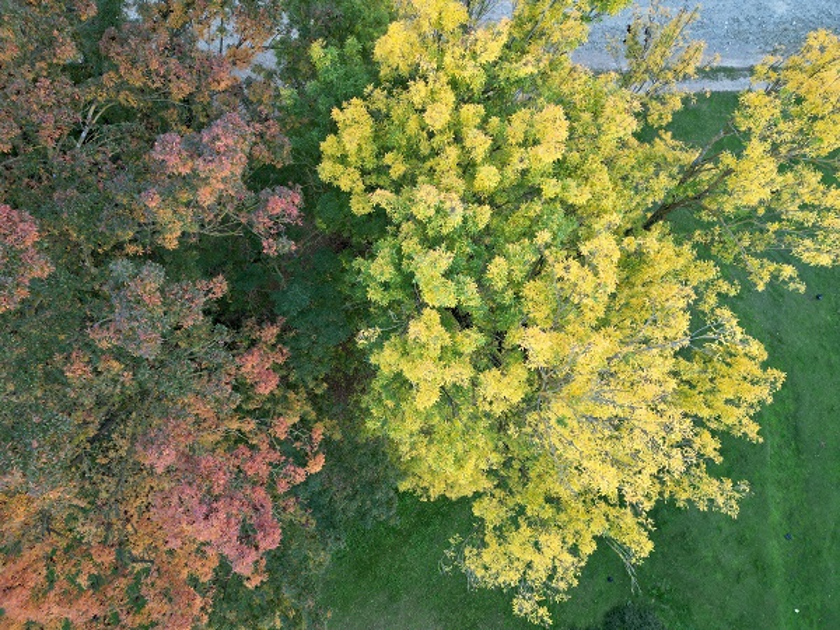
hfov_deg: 71.6
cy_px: 315
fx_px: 582
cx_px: 420
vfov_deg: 56.8
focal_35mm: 24
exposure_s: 1/25
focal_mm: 6.72
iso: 100
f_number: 1.7
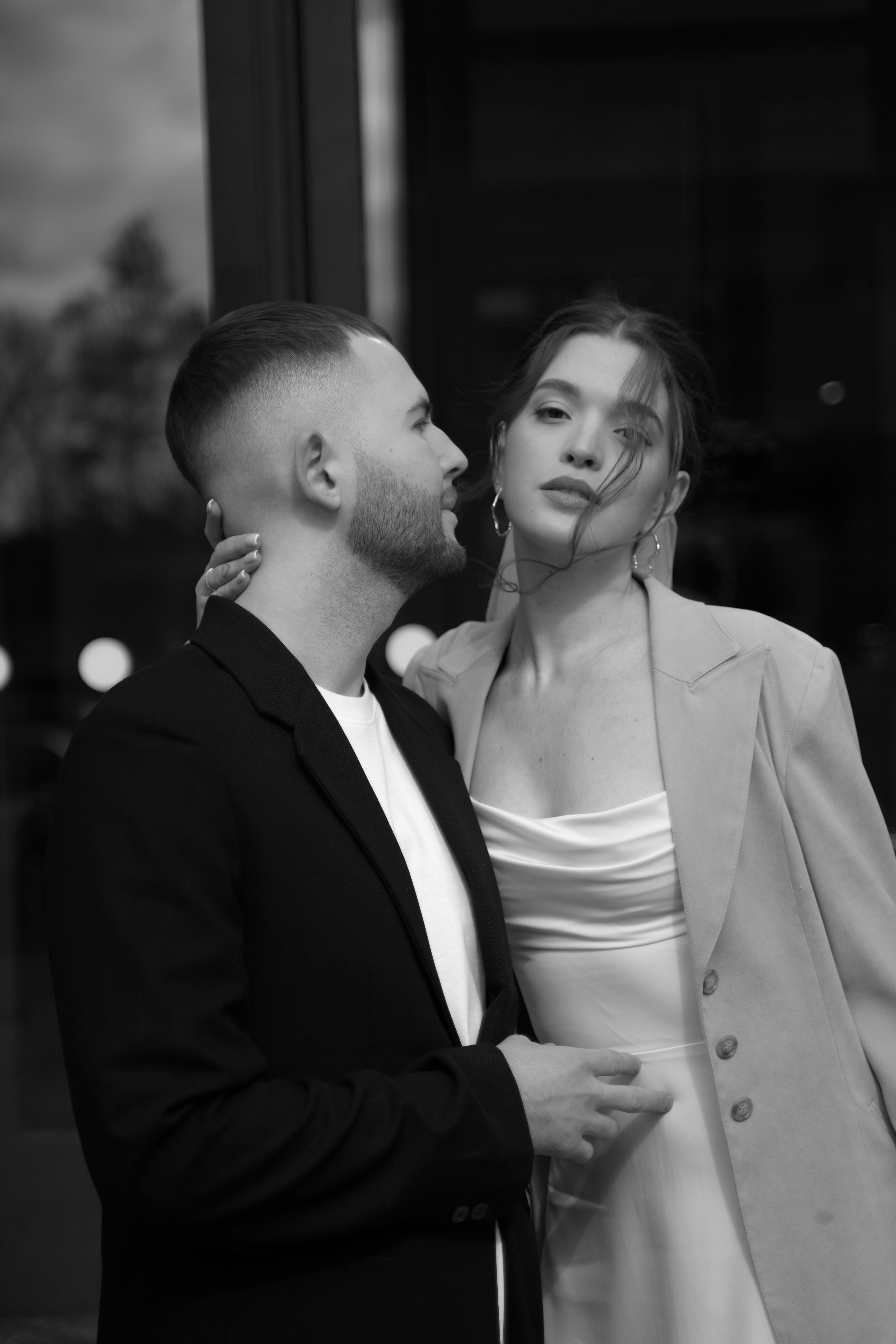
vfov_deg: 30.1
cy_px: 672
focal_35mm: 67
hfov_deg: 20.3
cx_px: 448
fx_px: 2501
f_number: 2.8
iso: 100
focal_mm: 67
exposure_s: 1/4000
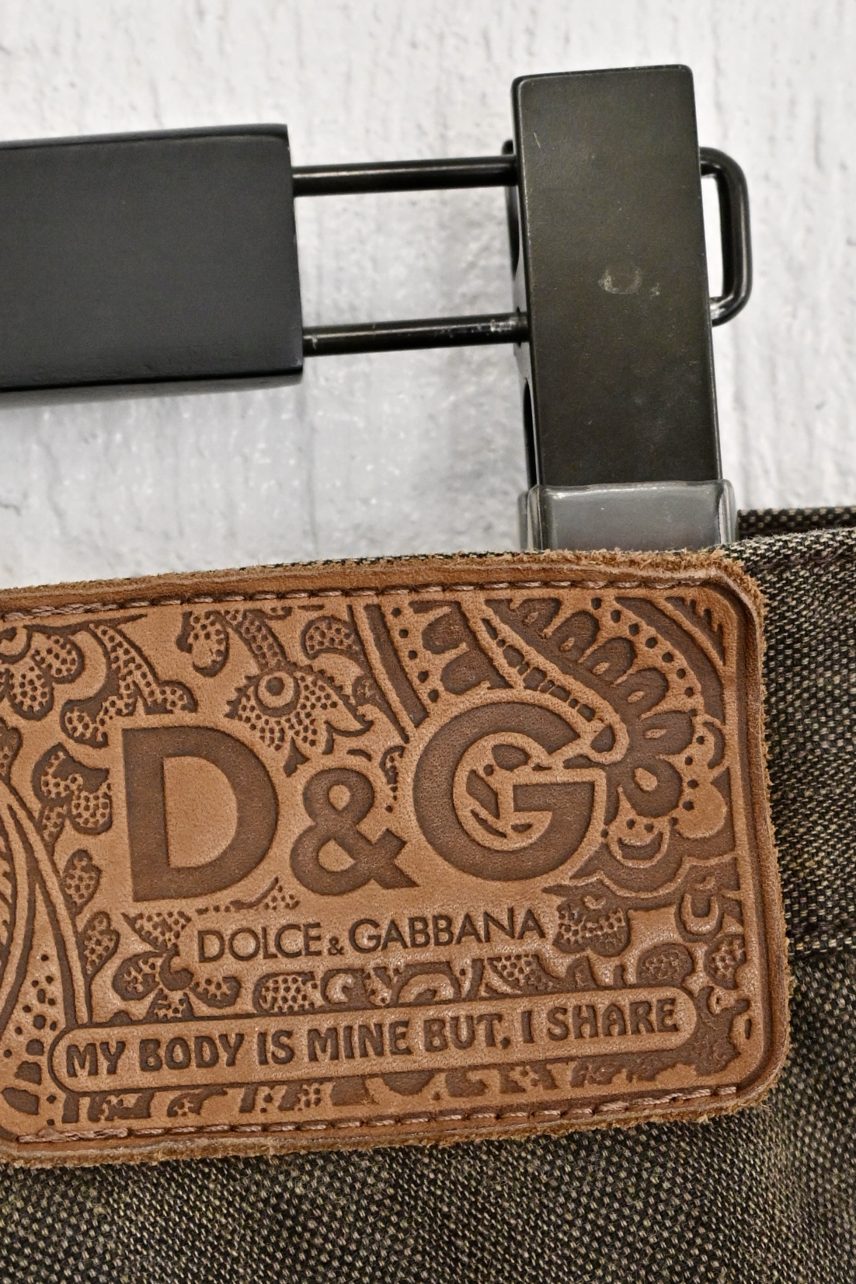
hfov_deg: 36.8
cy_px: 815
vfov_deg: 52.5
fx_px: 1282
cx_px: 339
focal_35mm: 36
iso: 1600
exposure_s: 1/160
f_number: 5
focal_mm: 18.5
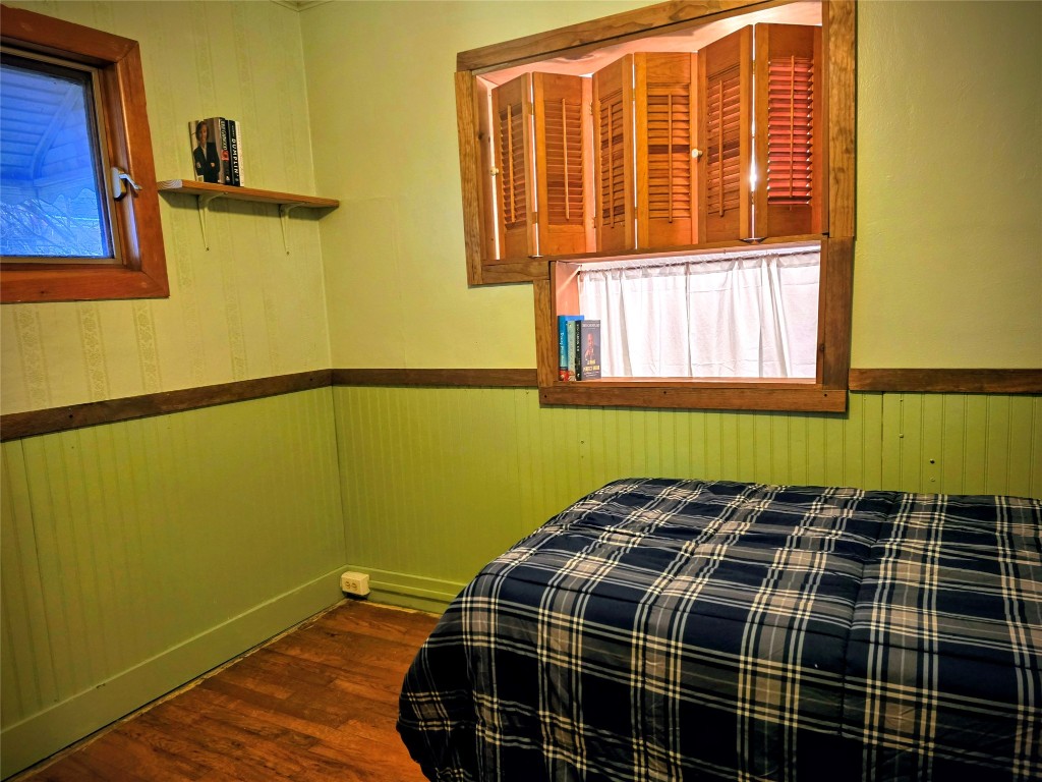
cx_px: 521
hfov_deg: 73.9
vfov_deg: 58.9
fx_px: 692
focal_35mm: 23
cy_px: 391
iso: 640
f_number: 1.7
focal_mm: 6.3
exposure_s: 1/60
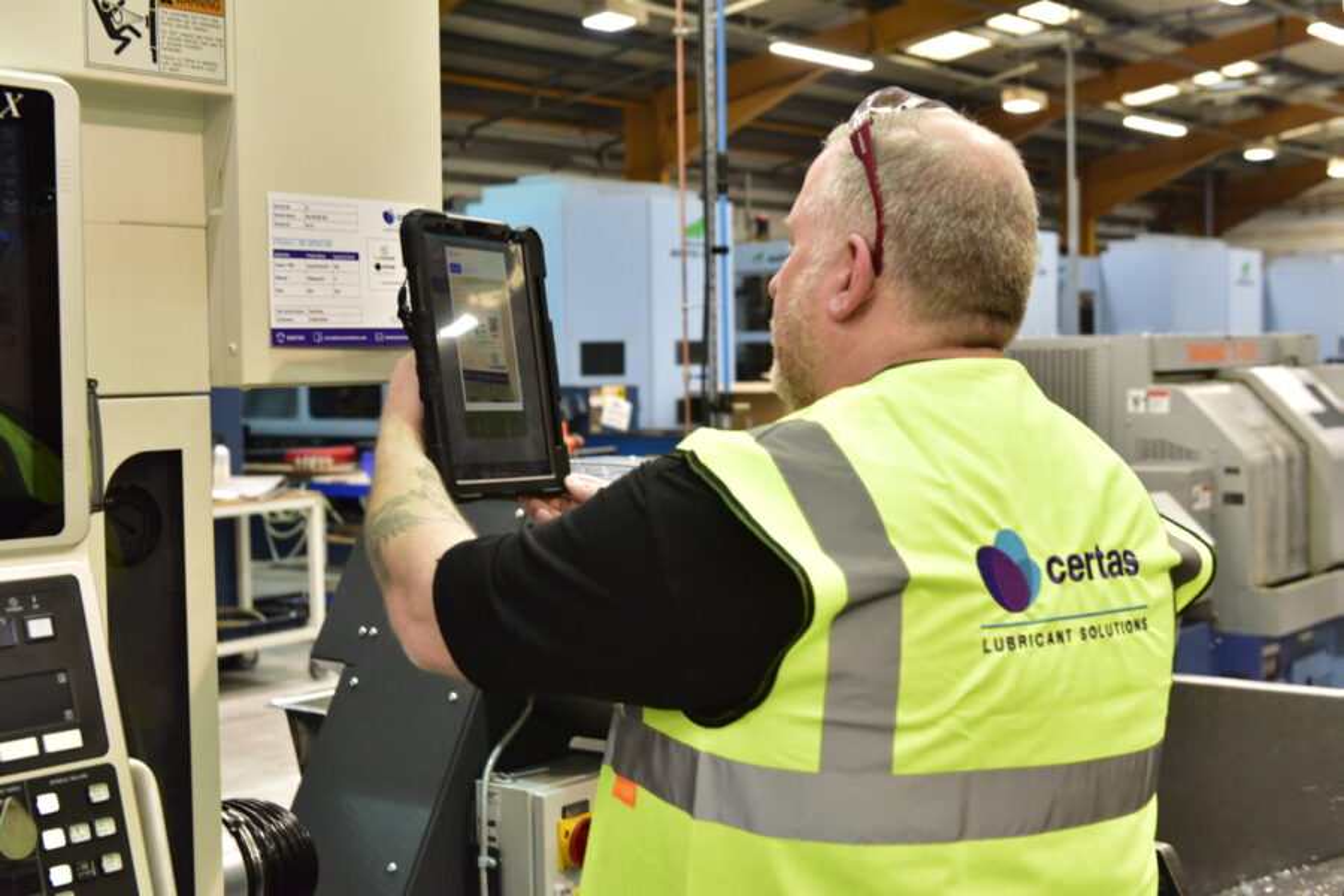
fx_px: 1867
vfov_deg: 27.0
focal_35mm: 50
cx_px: 672
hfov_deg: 39.6
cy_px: 448
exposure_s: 1/50
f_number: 5.6
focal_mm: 50
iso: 3200
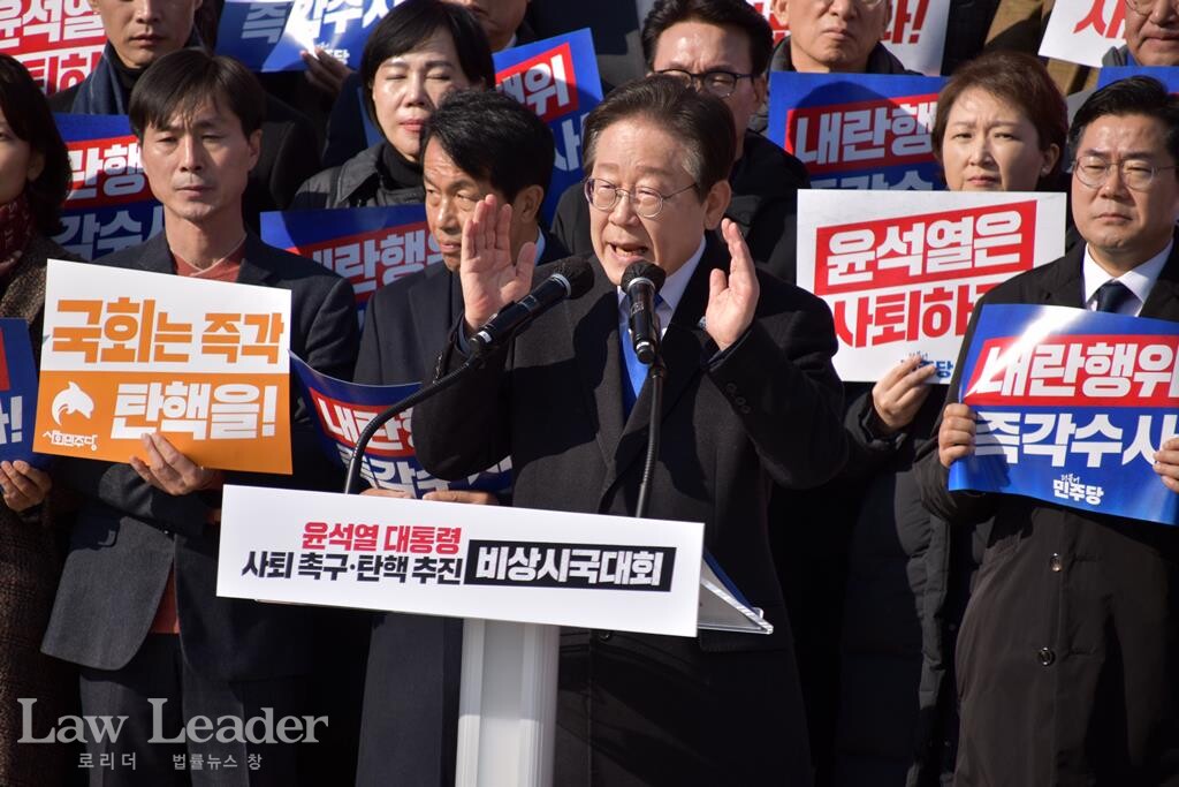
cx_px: 590
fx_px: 9826
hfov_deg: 6.9
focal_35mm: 300
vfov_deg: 4.6
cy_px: 394
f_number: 6.3
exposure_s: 1/640
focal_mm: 200
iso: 100
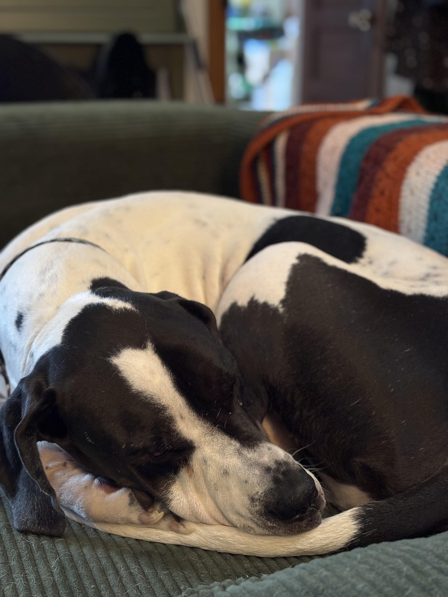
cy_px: 298
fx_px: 897
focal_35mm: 52
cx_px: 224
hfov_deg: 28.0
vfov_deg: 36.8
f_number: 1.6
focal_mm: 5.96
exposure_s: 1/20
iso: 320
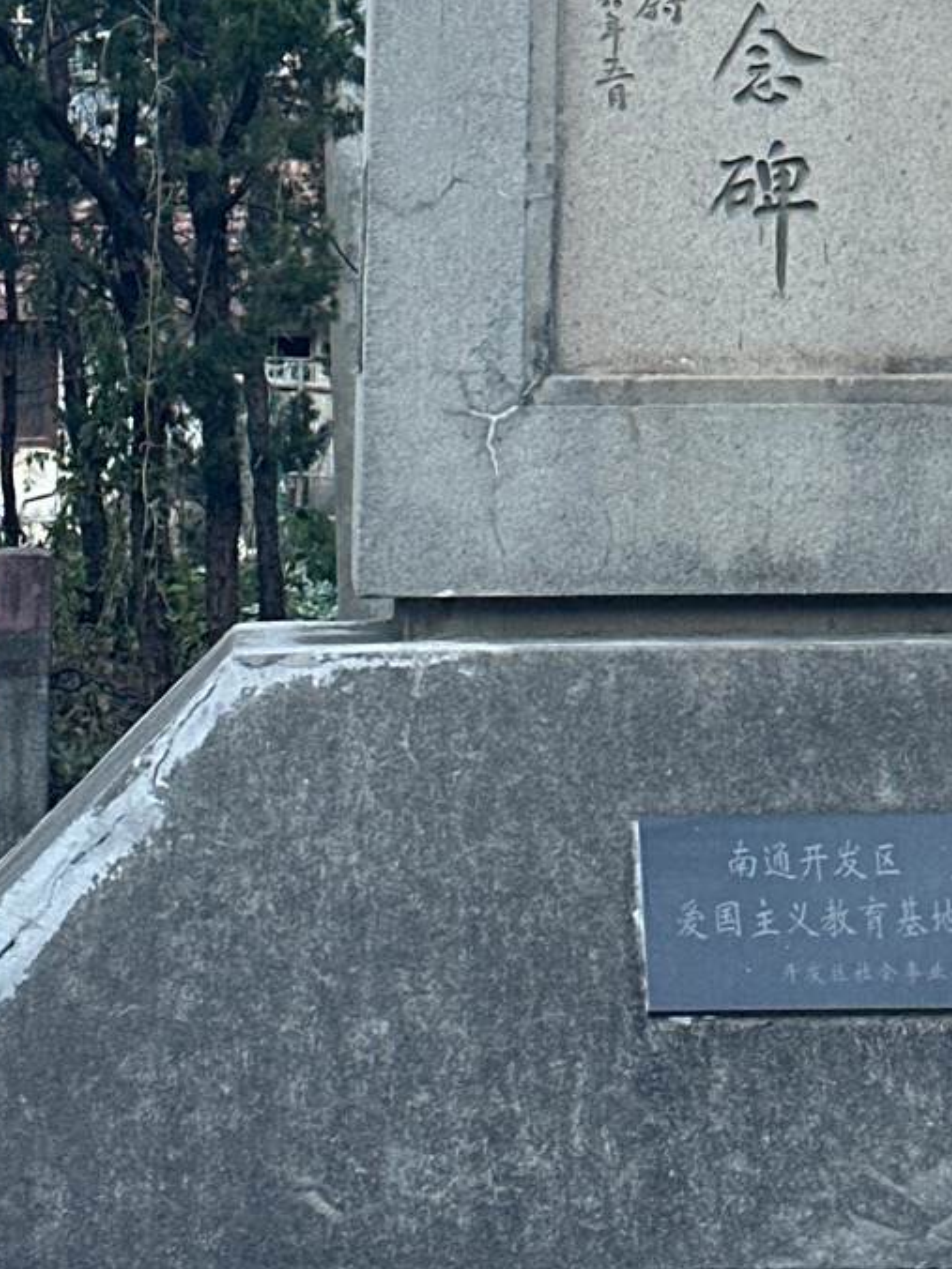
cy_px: -272
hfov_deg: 10.4
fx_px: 5207
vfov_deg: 13.5
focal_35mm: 142
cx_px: 695
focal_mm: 6.86
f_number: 1.78
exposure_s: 1/935
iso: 64
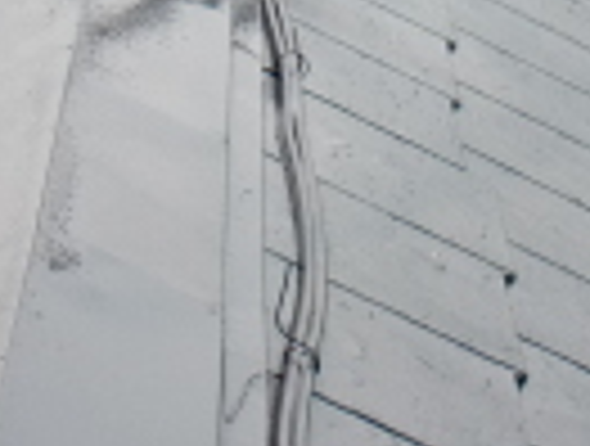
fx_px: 3162
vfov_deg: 8.1
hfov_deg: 10.7
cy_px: 275
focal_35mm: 185
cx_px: 383
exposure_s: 1/500
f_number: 3.9
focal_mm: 6.66
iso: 64
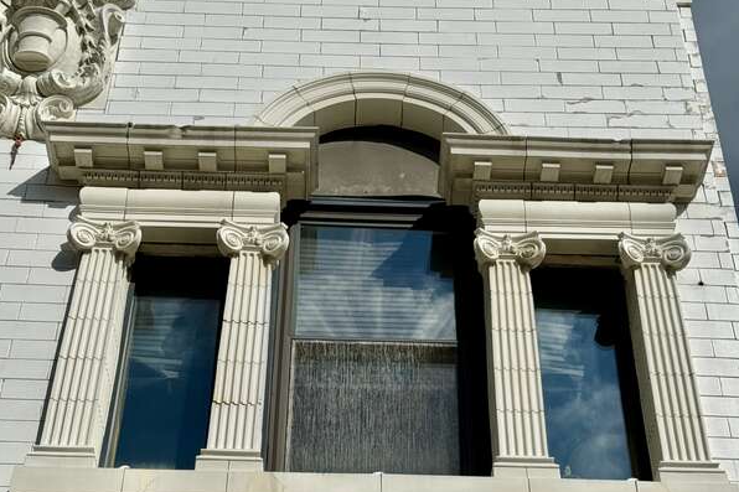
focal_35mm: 67
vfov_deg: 20.1
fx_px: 1375
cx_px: 368
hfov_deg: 30.1
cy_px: 369
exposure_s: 1/15385
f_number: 1.78
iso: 80
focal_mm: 6.76
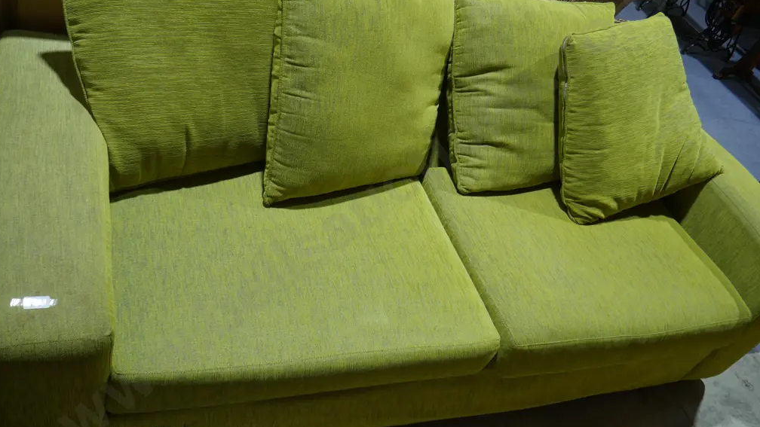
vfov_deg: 37.8
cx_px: 375
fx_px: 625
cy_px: 203
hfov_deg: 62.6
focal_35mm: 31
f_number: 3.5
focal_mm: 14
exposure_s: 1/60
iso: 200
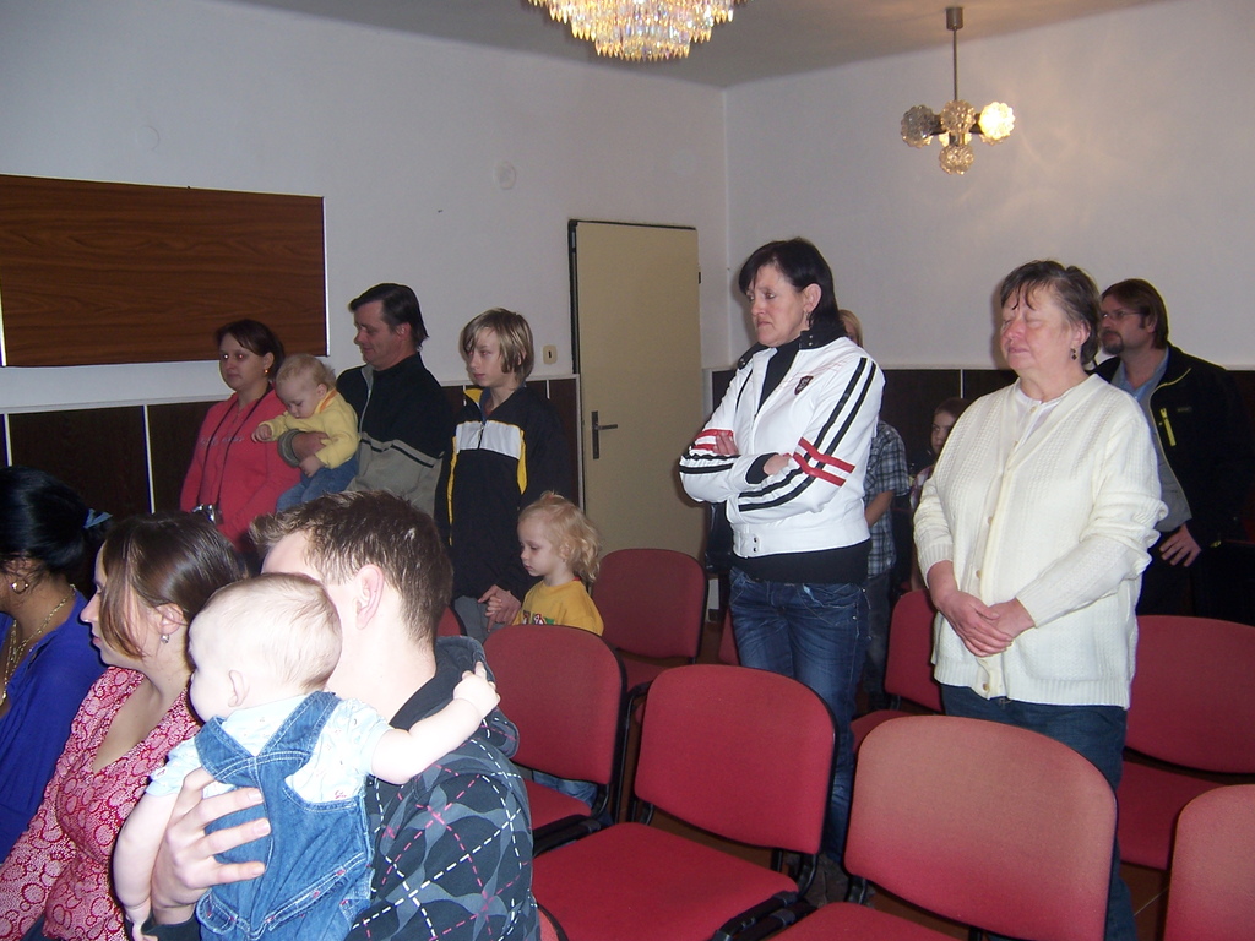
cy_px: 470
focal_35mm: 33
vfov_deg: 42.9
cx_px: 628
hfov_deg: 55.4
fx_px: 1196
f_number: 2.8
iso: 80
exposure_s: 1/60
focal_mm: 5.5
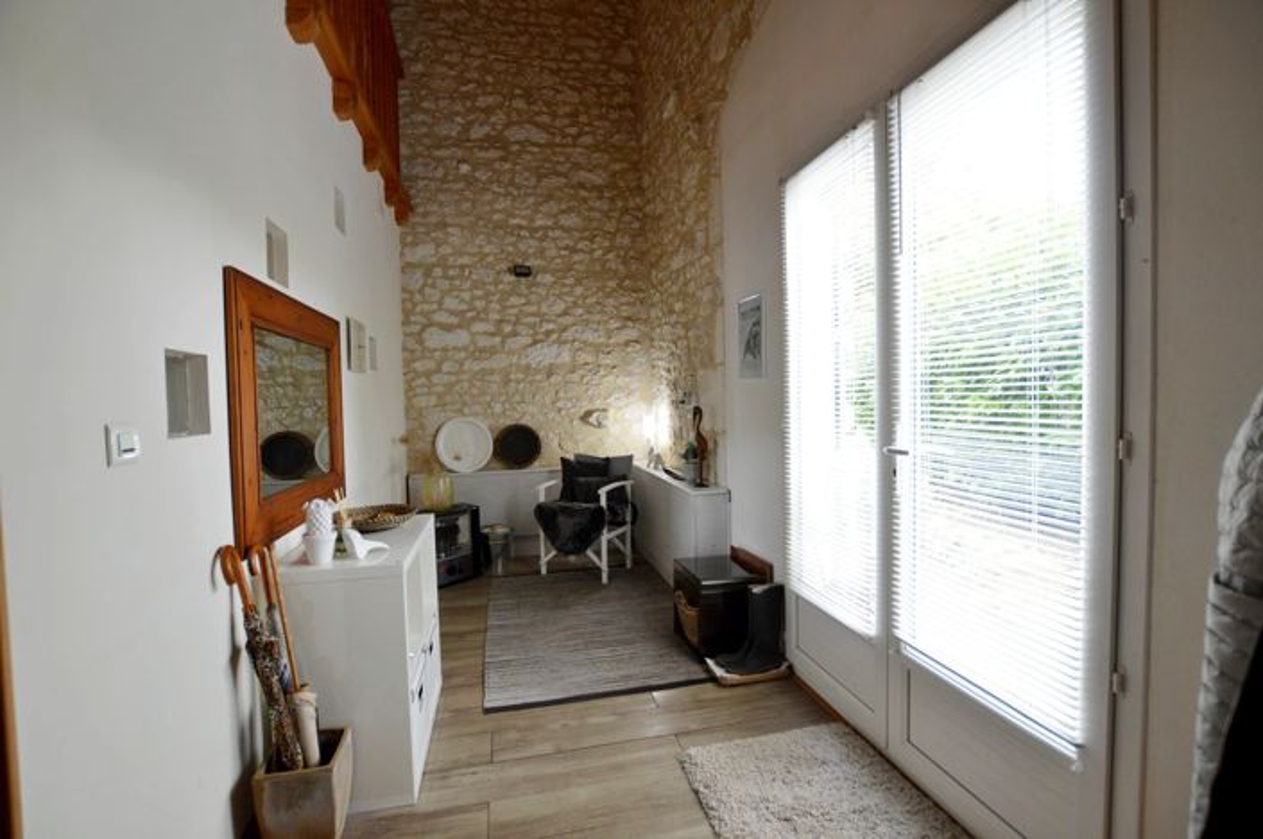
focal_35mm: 15
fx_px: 526
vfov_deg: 77.2
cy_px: 420
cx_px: 632
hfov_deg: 100.5
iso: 450
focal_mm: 10
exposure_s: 1/60
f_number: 3.5
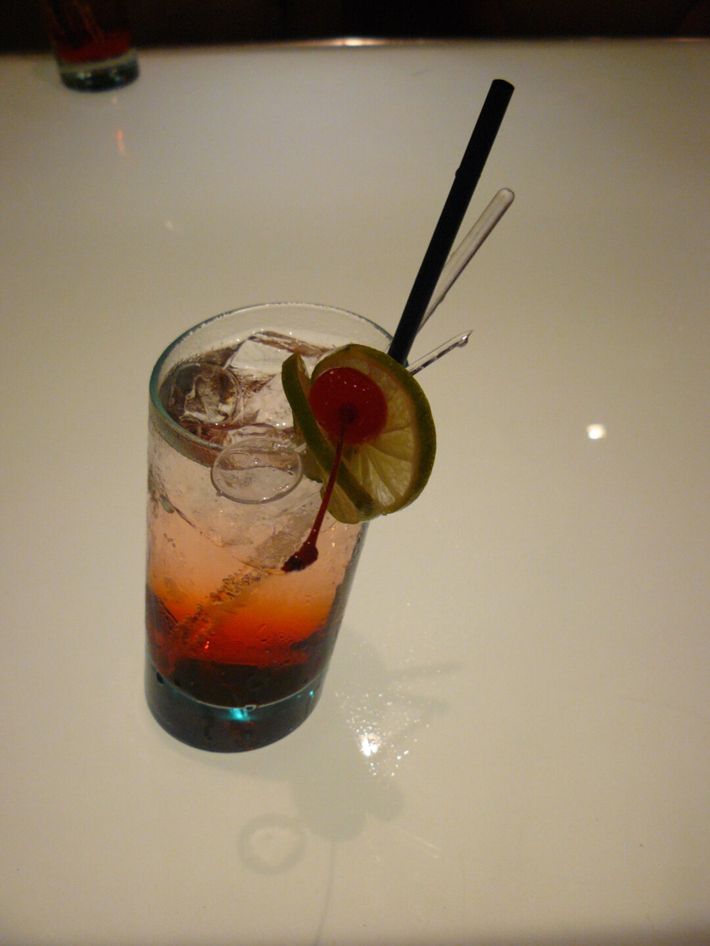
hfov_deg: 39.7
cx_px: 355
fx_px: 985
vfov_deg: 51.4
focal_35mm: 36
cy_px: 473
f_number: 2.8
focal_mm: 6
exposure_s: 1/20
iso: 200
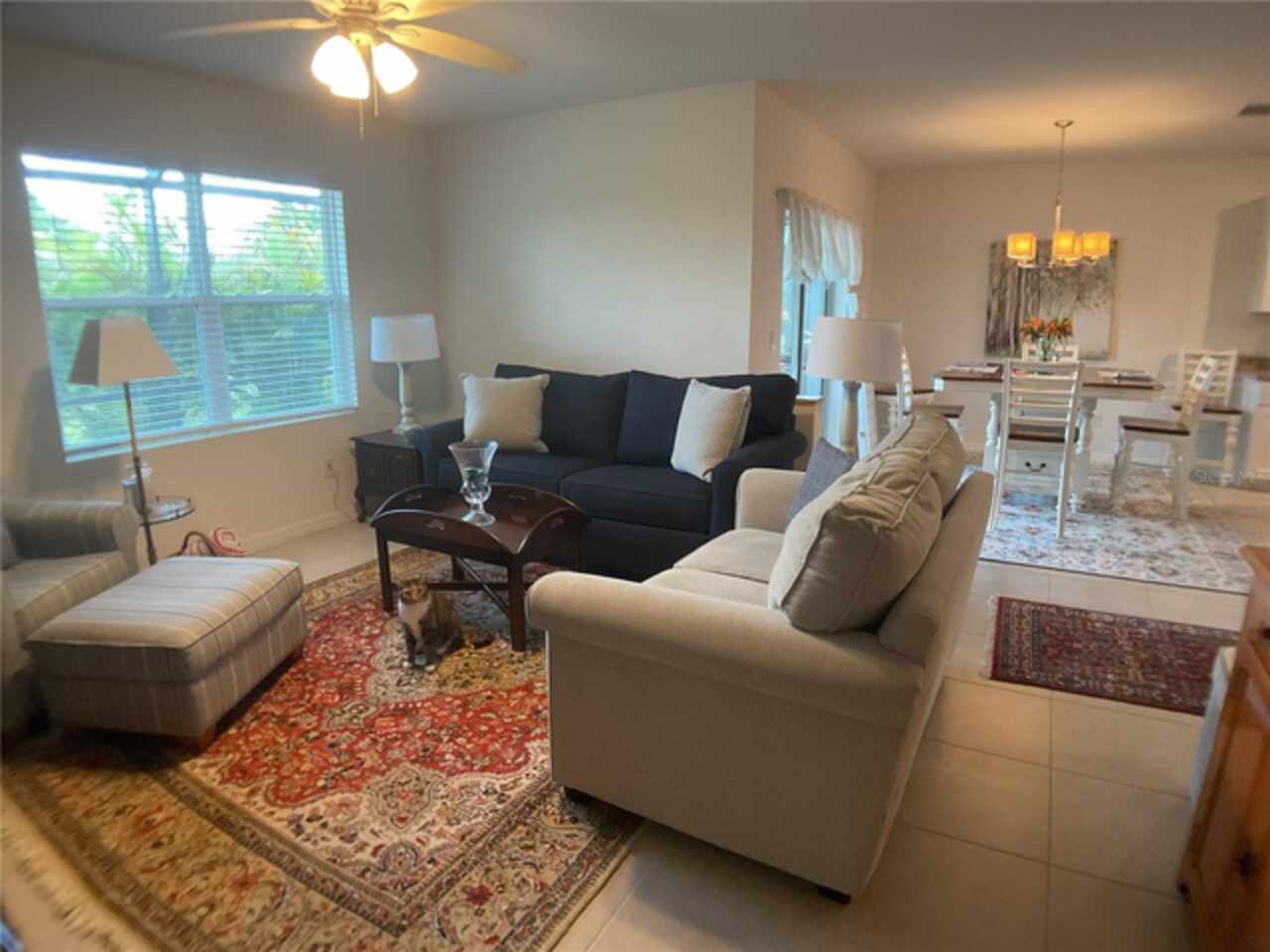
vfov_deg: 48.2
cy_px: 476
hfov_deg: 61.7
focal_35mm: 29
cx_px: 635
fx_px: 1064
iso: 160
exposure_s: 1/60
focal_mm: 3
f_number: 1.8
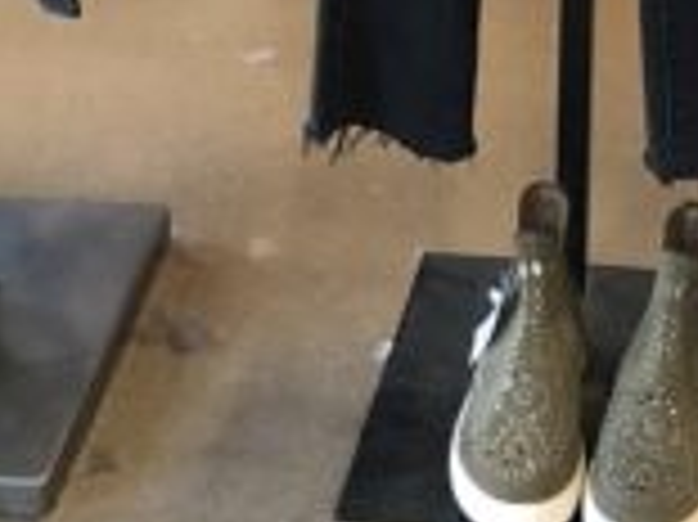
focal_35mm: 139
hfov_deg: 14.1
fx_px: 2801
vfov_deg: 9.6
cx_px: 639
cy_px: -698
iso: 64
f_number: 1.8
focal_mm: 4
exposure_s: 1/15
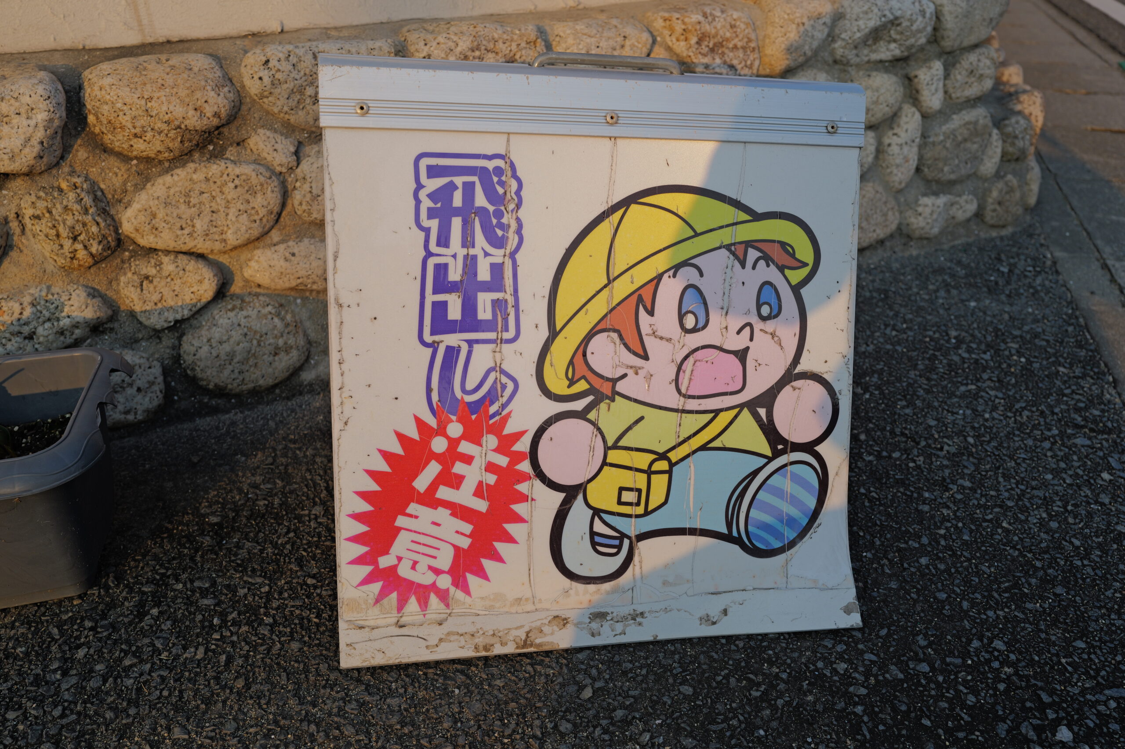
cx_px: 562
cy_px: 374
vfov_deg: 46.4
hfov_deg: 65.5
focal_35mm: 28
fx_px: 875
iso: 100
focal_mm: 28
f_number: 5
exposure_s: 1/320
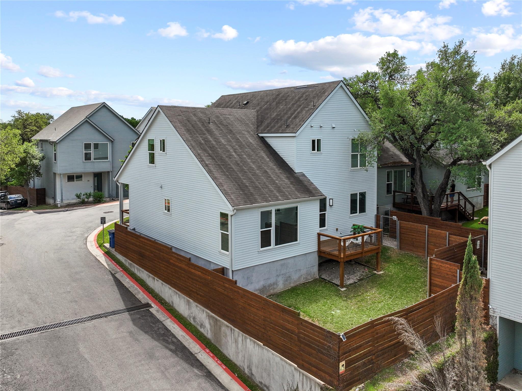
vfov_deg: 56.8
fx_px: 362
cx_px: 261
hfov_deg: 71.6
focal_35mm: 24
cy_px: 196
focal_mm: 12.29
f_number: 2.8
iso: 190
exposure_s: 1/2000
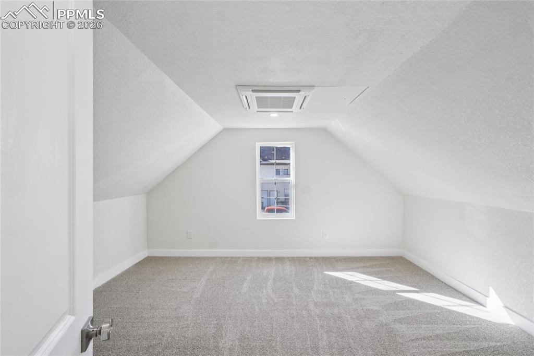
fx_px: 222
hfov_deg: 100.4
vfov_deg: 77.3
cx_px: 267
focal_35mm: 15
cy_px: 178
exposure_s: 1/20
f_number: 8
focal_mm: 10
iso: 800
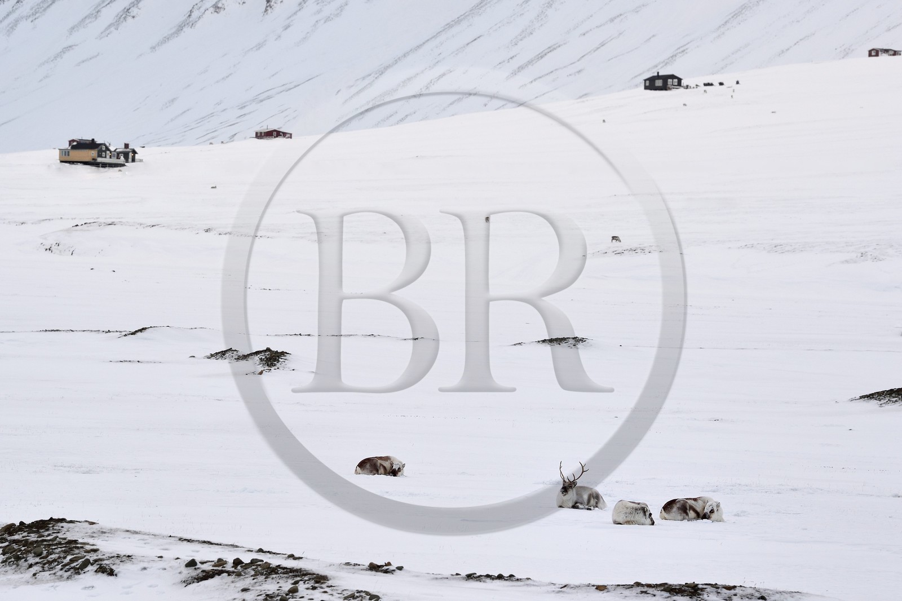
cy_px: 300
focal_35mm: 200
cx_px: 451
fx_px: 5010
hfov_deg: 10.3
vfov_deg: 6.9
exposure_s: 1/250
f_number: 7.1
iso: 400
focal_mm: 200
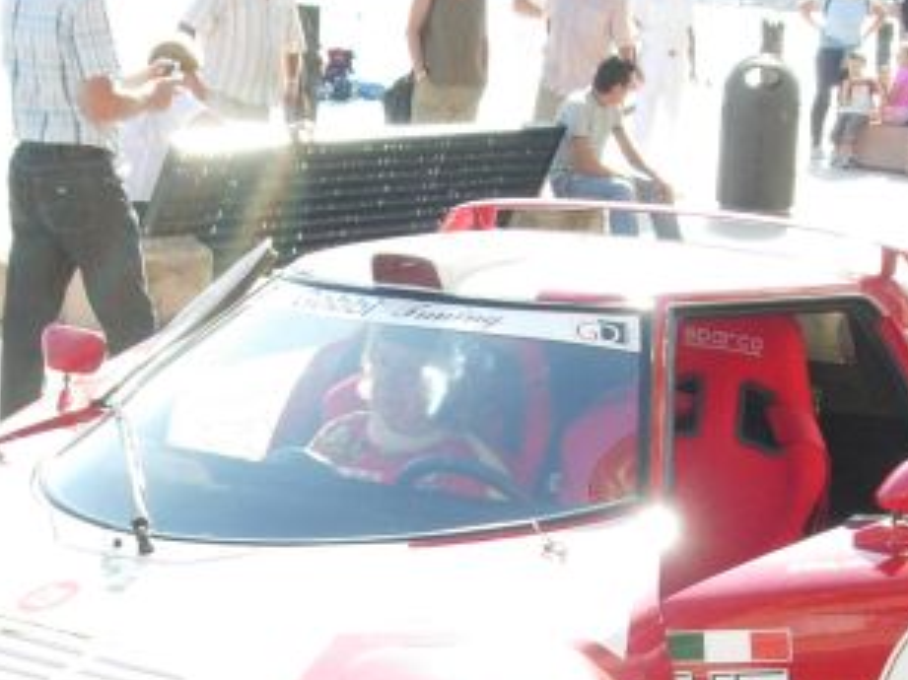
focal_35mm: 99
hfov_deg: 19.8
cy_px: 662
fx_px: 2596
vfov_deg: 14.7
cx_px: 408
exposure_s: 1/767
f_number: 4.8
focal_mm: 7.8
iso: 79
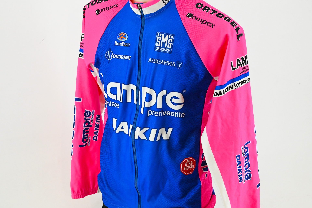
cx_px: 156
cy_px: 104
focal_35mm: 70
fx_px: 606
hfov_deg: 28.9
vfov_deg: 19.4
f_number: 16
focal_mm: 70
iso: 18000
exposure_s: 1/400
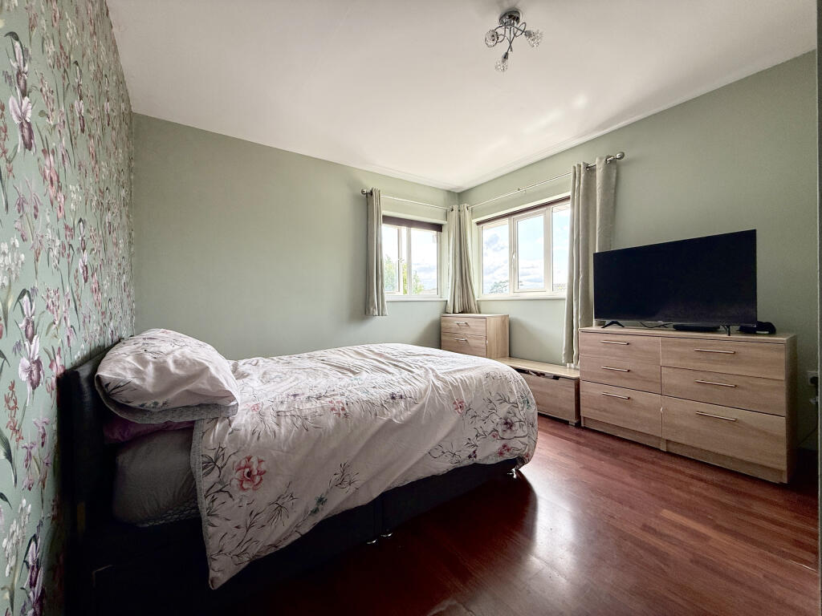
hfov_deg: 102.1
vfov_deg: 85.7
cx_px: 411
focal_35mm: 14
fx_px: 332
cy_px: 308
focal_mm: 2.22
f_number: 2.2
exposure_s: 1/182
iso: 64
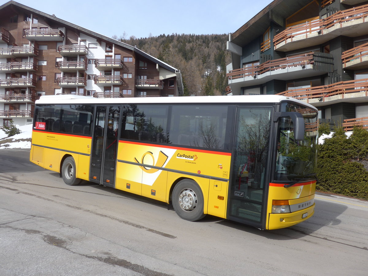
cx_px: 184
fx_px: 308
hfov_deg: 61.7
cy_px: 138
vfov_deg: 48.2
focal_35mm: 29
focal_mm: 6
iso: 80
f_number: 2.8
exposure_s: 1/1600
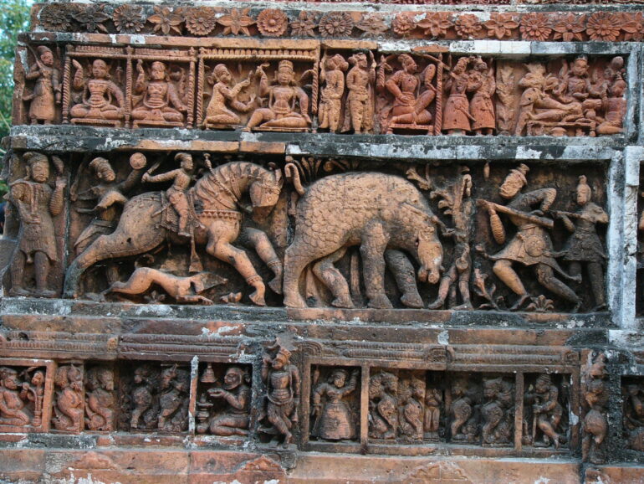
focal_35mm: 65
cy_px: 242
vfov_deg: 22.6
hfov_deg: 29.8
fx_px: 1210
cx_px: 322
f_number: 2.8
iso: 100
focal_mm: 10.7
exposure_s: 1/100
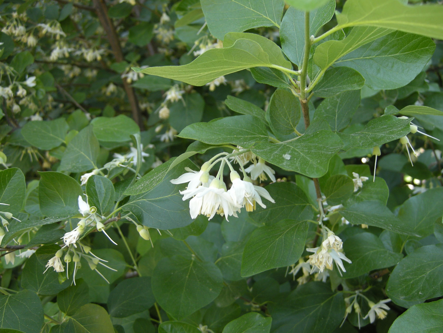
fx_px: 448
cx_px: 222
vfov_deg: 40.7
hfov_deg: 52.6
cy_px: 166
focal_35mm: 35
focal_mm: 7.5
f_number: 2.7
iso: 64
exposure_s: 1/51
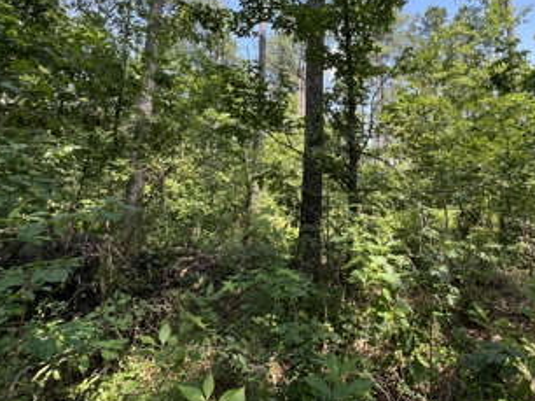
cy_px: 154
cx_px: 313
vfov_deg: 73.6
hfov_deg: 90.2
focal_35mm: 17
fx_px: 263
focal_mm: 1.57
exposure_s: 1/184
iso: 32
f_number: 1.8
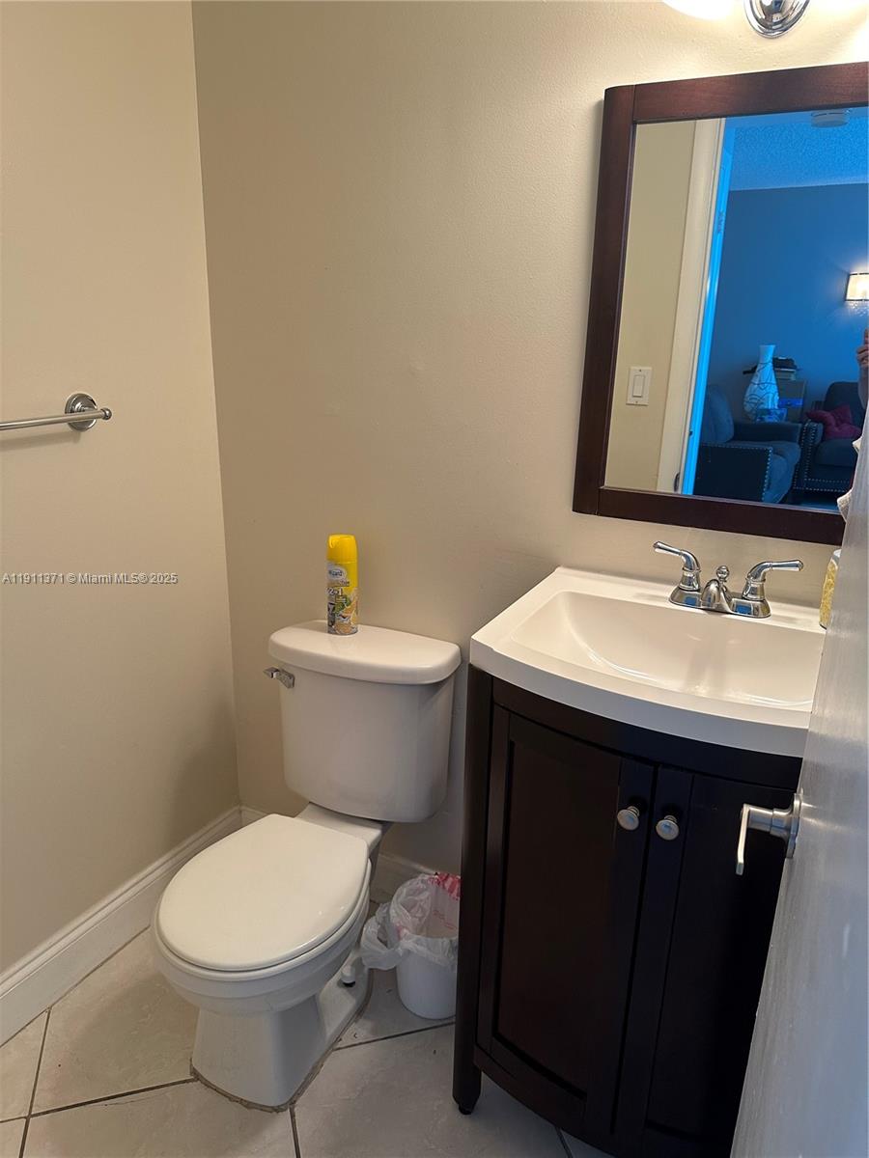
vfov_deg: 71.6
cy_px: 579
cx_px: 434
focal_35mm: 24
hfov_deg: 56.8
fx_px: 803
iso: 200
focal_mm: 6.86
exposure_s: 1/120
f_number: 1.78
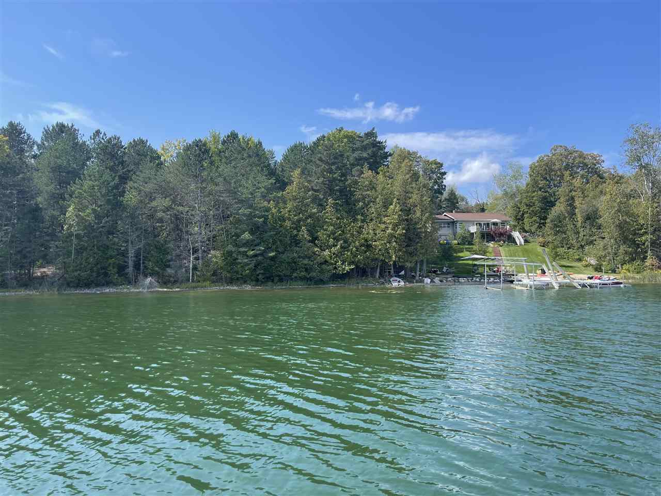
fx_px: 496
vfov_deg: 53.1
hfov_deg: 67.3
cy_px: 248
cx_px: 330
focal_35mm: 26
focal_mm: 5.1
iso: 32
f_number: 1.6
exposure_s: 1/2247
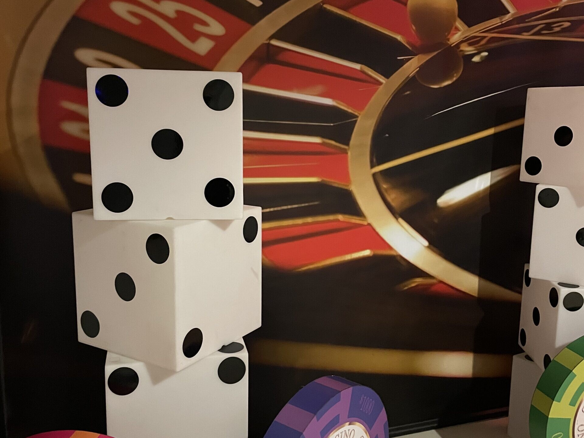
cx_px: 292
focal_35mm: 26
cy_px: 219
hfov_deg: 67.3
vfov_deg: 53.1
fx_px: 439
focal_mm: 4.2
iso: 800
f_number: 1.6
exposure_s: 1/29
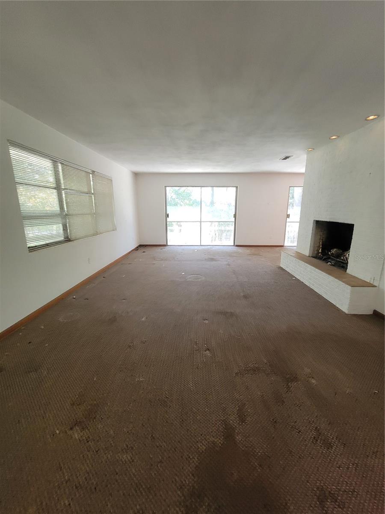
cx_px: 192
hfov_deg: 89.9
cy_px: 257
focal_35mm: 13
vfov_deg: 106.2
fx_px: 193
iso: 320
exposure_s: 1/60
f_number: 2.2
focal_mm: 2.2
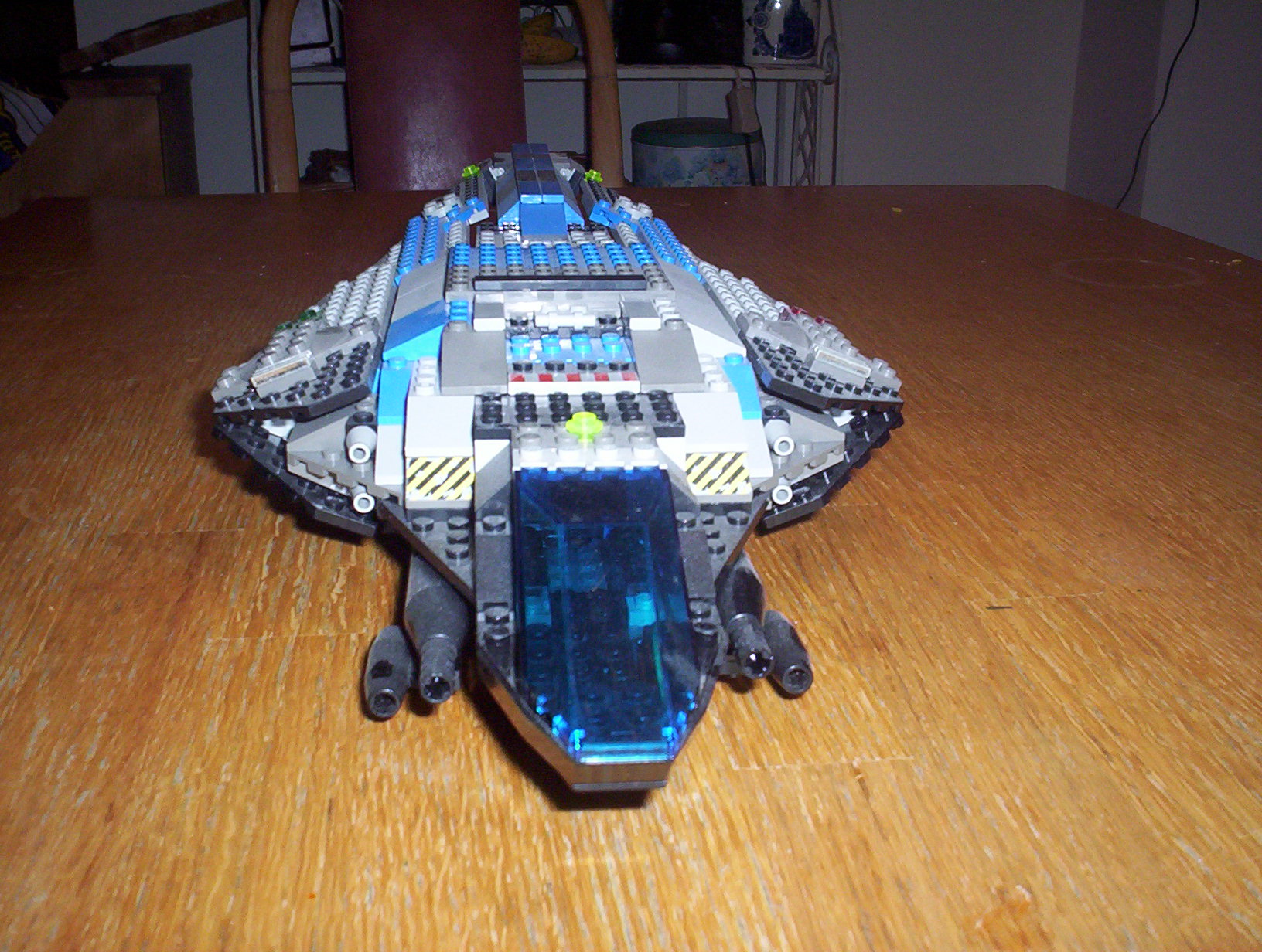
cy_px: 476
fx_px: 1389
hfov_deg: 48.9
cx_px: 631
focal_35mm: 38
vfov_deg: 37.9
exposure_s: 1/60
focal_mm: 4.99
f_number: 4.5
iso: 140
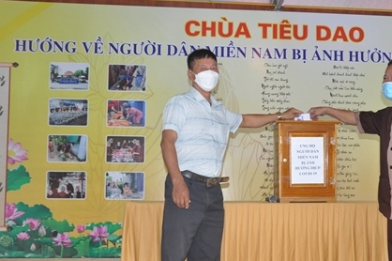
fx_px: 609
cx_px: 267
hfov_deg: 35.3
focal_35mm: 56
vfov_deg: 24.1
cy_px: 151
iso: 1250
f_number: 4.5
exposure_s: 1/60
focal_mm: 24
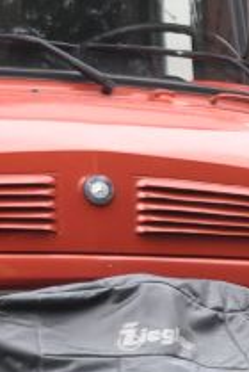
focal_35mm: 355
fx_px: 3669
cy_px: 375
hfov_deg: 3.6
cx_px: 1137
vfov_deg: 5.8
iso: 220
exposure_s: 1/125
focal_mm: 31
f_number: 5.6
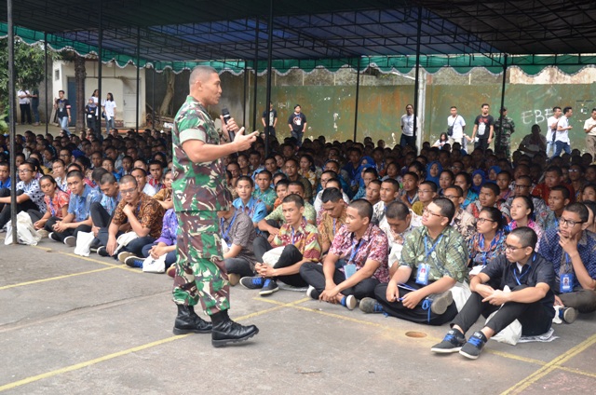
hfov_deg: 43.7
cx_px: 298
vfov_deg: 29.7
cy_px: 198
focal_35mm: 45
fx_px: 744
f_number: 5
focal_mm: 30
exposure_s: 1/100
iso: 320
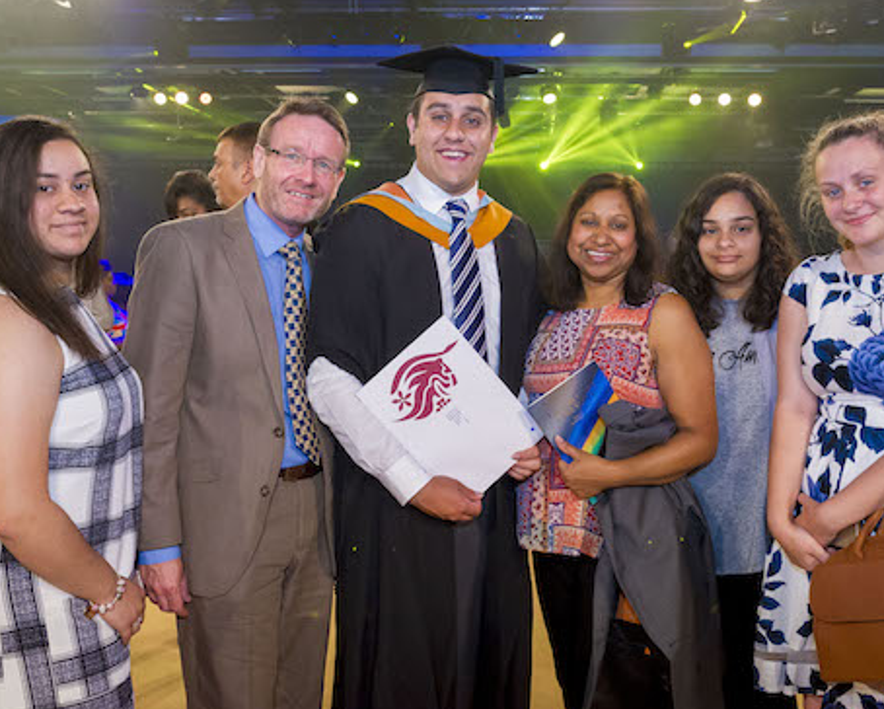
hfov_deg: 49.0
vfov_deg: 40.2
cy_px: 354
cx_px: 473
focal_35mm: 37
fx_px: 969
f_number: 5.6
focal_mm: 32
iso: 4000
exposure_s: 1/250
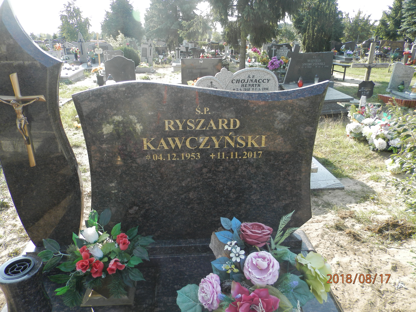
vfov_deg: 54.9
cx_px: 208
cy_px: 156
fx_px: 300
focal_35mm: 25
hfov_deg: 69.4
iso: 80
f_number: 3.1
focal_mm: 4.5
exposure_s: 1/200
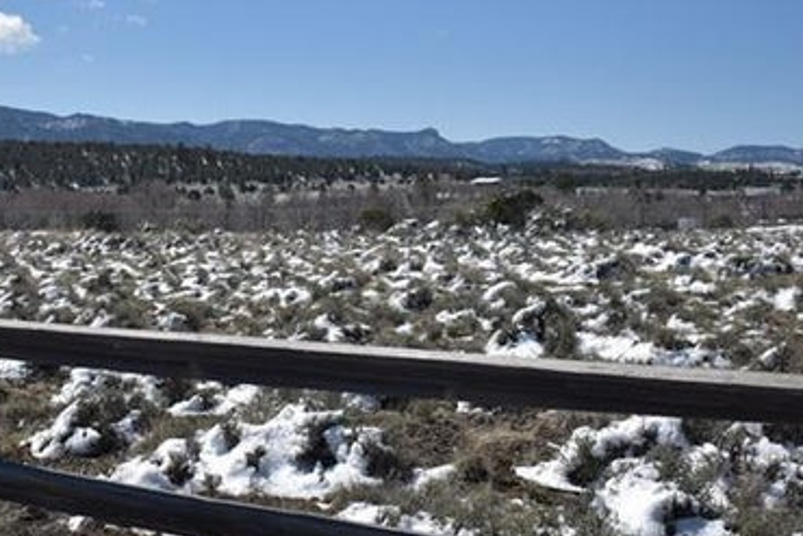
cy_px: 239
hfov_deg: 28.6
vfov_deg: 19.5
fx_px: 1562
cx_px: 263
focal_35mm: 70
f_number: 4
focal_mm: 24
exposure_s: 1/1600
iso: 100
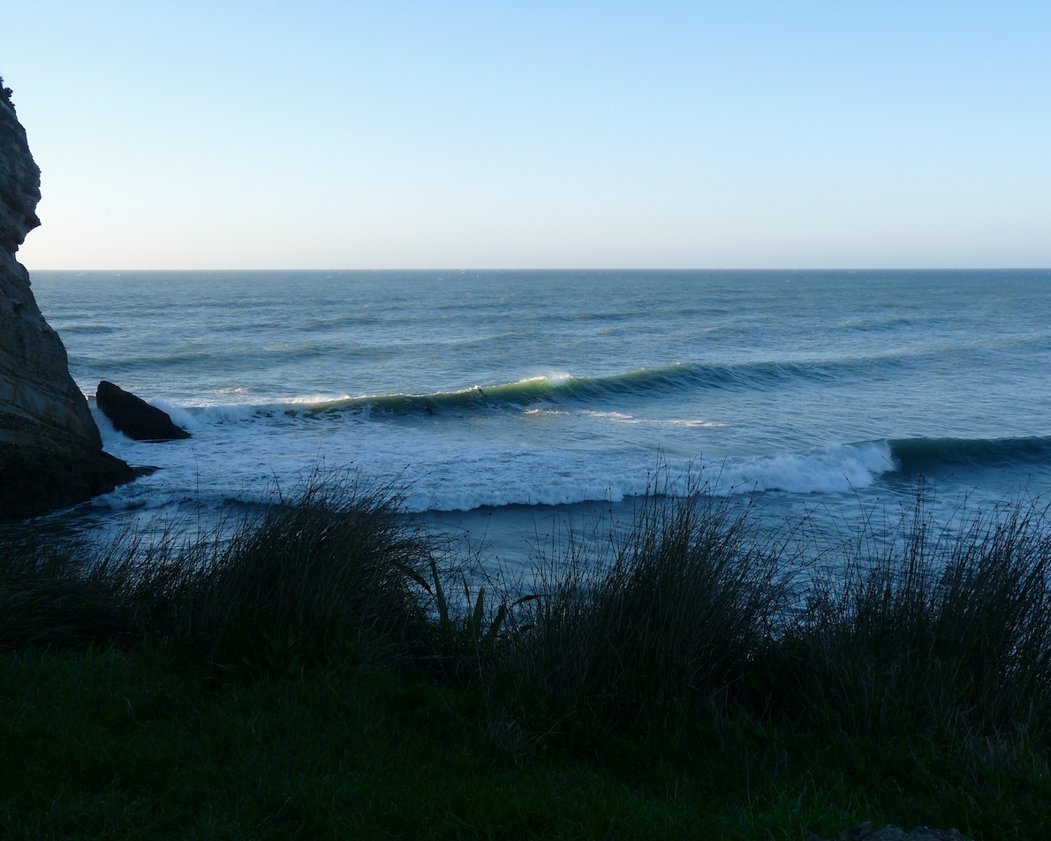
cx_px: 535
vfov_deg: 35.7
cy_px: 422
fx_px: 1306
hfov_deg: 43.8
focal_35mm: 42
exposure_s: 1/250
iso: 100
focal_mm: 7.1
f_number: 5
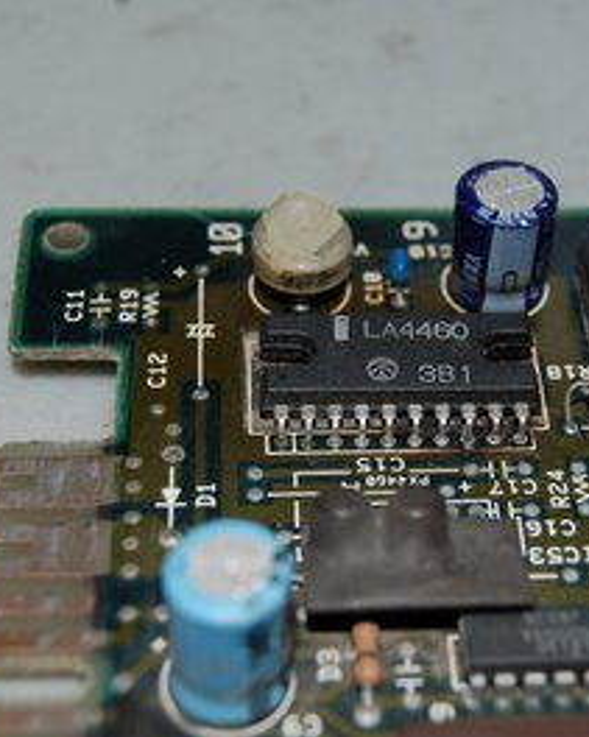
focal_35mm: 81
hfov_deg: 18.9
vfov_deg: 23.6
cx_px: 385
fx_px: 1766
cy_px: 368
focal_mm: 38
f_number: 5.6
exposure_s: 1/125
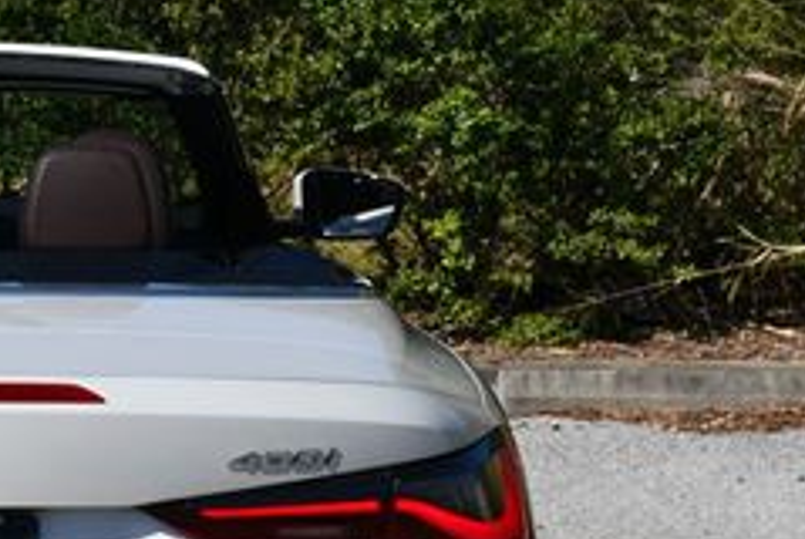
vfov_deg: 8.8
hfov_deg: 12.9
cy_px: 495
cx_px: -138
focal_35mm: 155
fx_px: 3470
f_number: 10
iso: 100
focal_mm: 29
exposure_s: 1/400
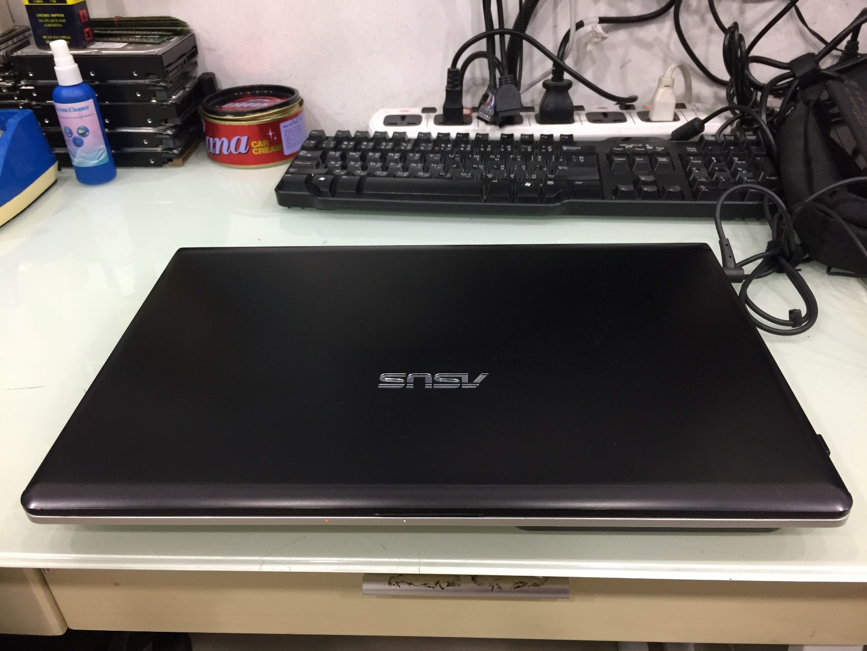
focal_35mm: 29
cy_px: 326
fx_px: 726
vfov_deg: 48.2
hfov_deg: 61.7
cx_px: 434
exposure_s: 1/33
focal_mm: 4.15
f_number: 2.2
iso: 160
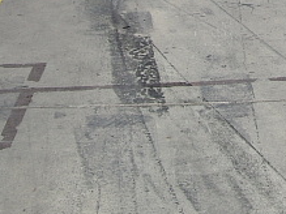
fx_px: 1148
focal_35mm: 139
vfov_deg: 10.2
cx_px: 415
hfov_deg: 13.5
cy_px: -128
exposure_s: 1/320
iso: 50
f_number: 5.6
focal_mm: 7.9
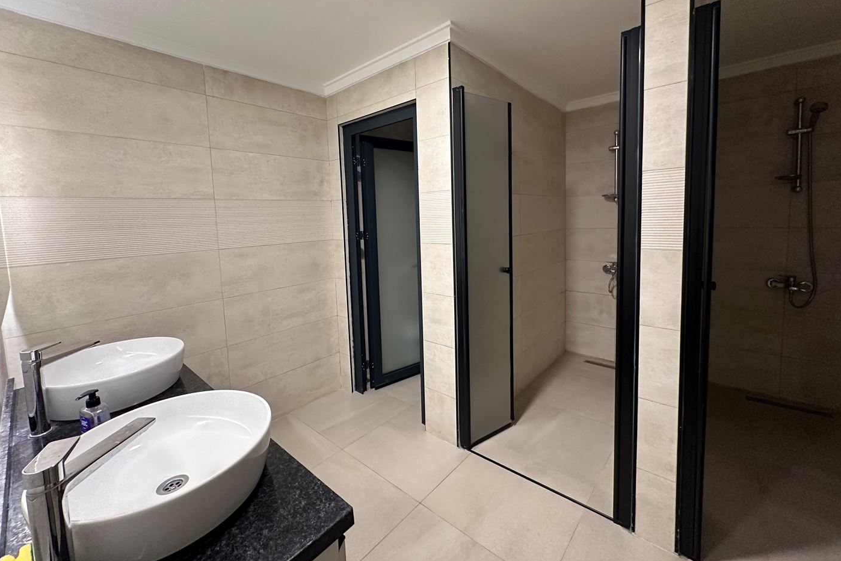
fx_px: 350
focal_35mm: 15
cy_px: 245
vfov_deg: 77.0
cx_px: 422
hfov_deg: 100.4
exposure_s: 1/50
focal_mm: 2.22
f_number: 2.2
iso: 320
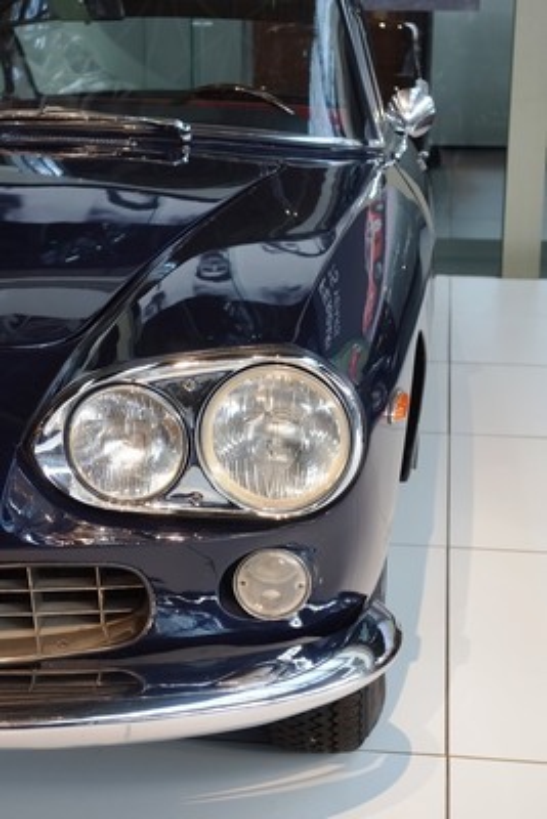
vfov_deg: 31.4
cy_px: 410
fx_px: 1457
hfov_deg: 21.3
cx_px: 274
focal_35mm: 64
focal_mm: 23.82
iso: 640
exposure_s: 1/80
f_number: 4
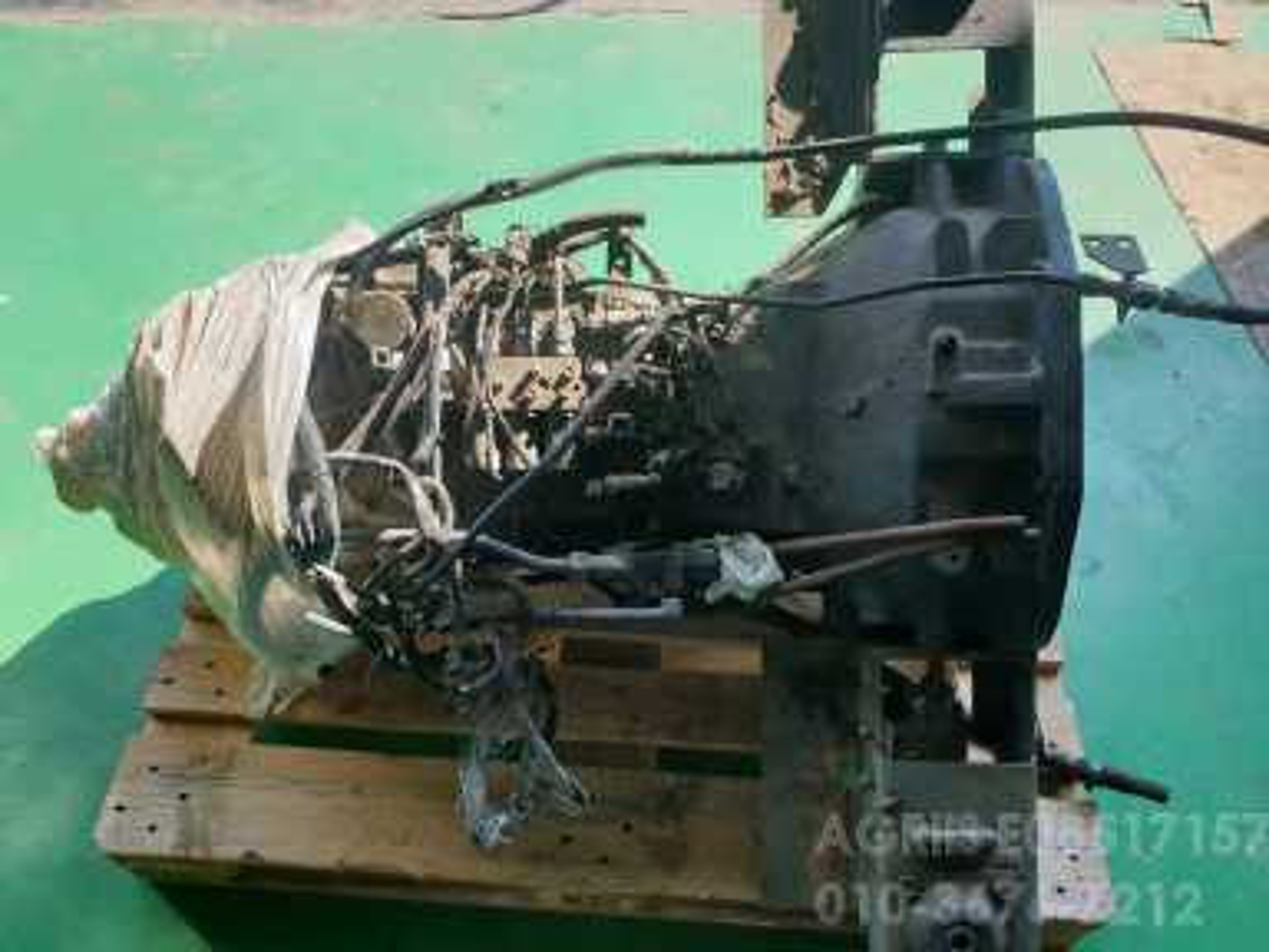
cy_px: 476
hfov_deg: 67.3
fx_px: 953
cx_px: 634
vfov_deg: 53.1
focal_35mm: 26
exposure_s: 1/368
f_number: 2.4
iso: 50
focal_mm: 4.3
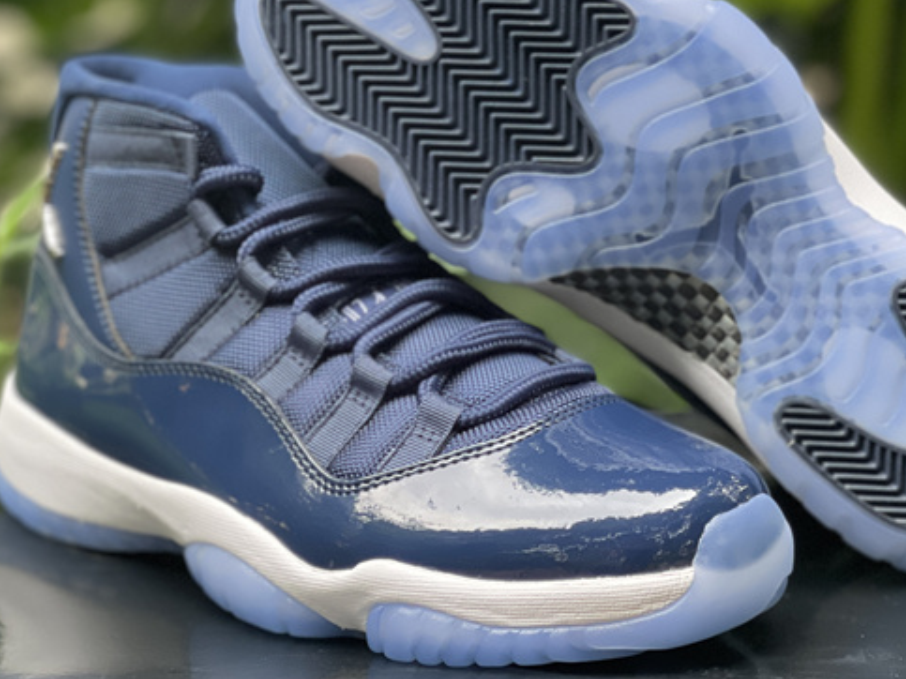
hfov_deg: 20.0
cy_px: 302
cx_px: 486
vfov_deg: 15.1
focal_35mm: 98
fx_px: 2564
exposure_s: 1/121
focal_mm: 7.5
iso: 160
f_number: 2.2
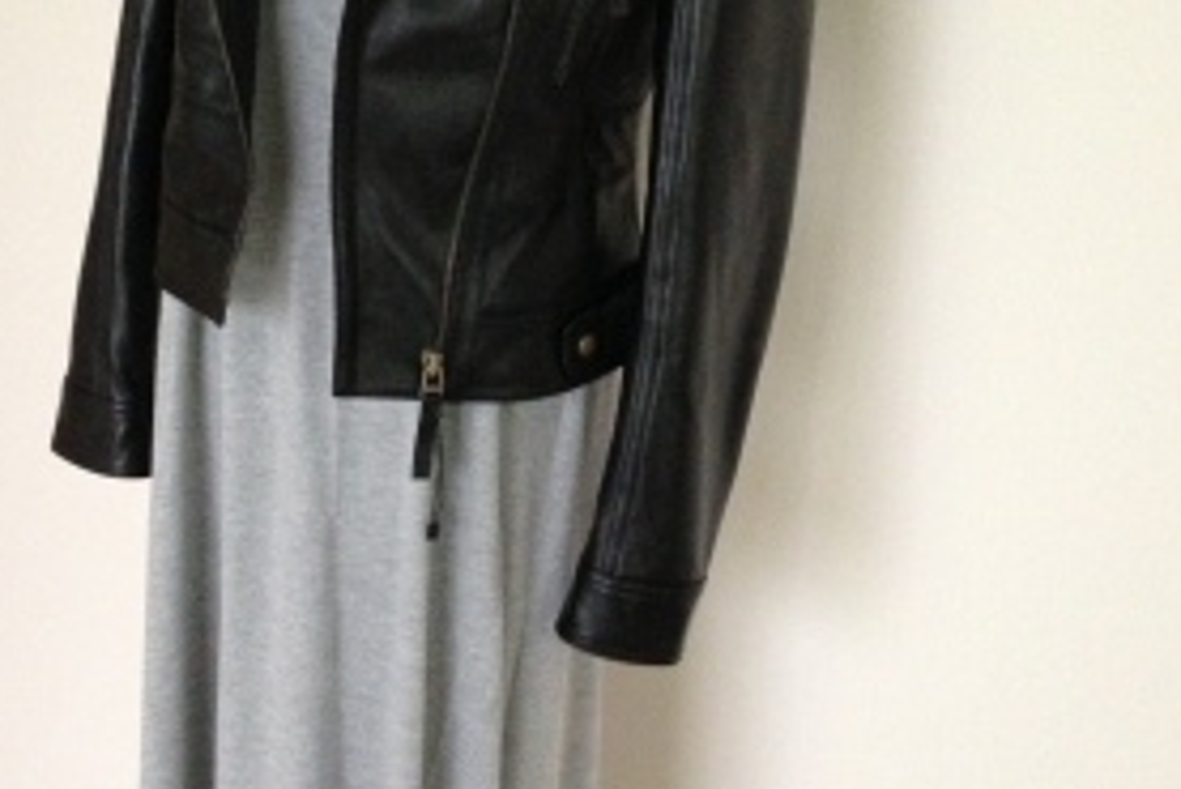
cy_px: 316
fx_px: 2035
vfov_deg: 21.9
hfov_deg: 32.3
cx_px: 497
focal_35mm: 62
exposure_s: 1/15
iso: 400
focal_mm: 4.13
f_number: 2.4
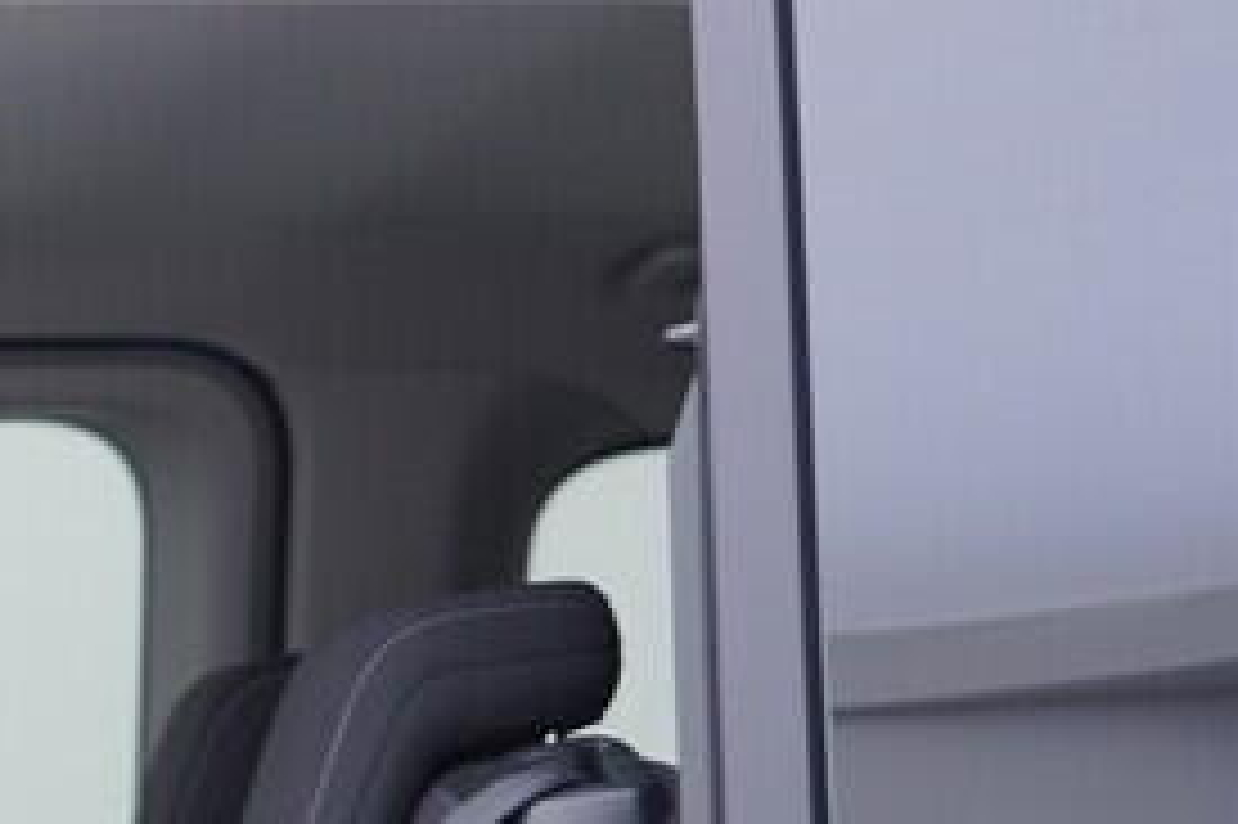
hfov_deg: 14.1
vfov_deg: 9.8
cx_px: -765
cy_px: 1353
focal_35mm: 134
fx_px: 4605
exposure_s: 1/40
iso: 160
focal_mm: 24
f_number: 2.8
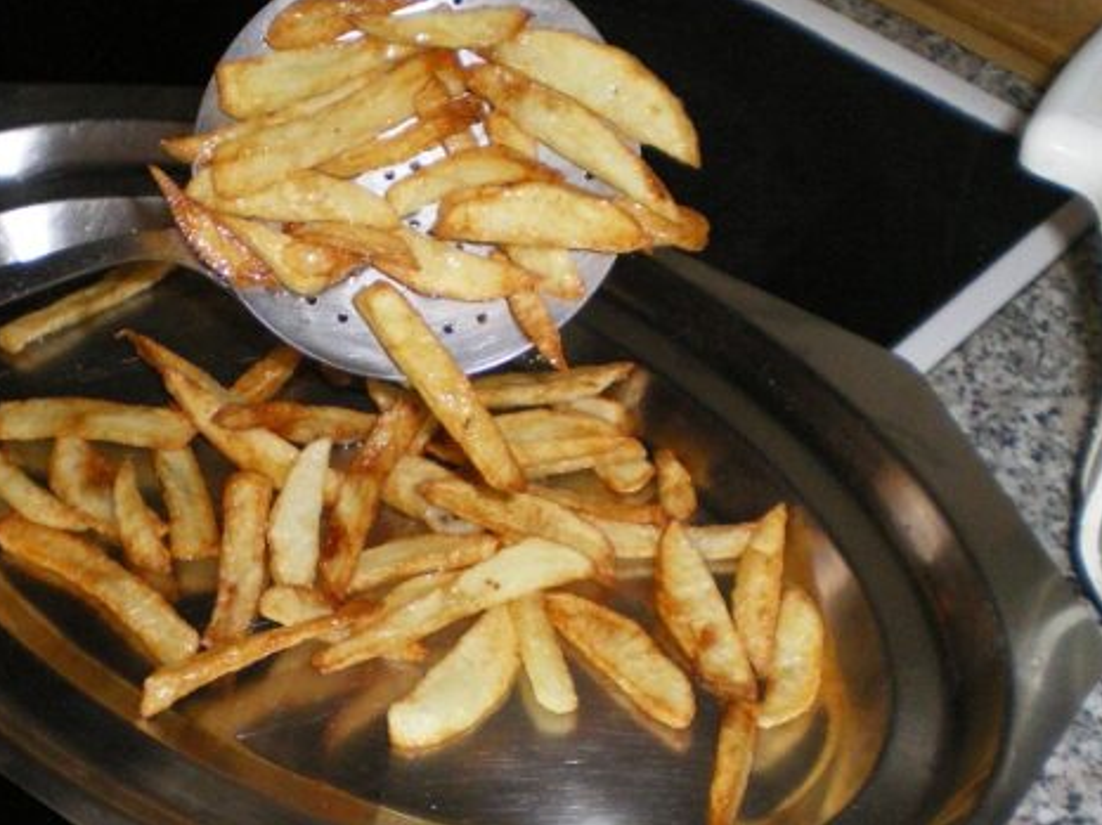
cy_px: 533
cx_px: 387
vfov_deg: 24.3
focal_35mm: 60
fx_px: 1909
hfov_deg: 32.0
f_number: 3.1
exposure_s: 1/50
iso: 400
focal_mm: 6.3
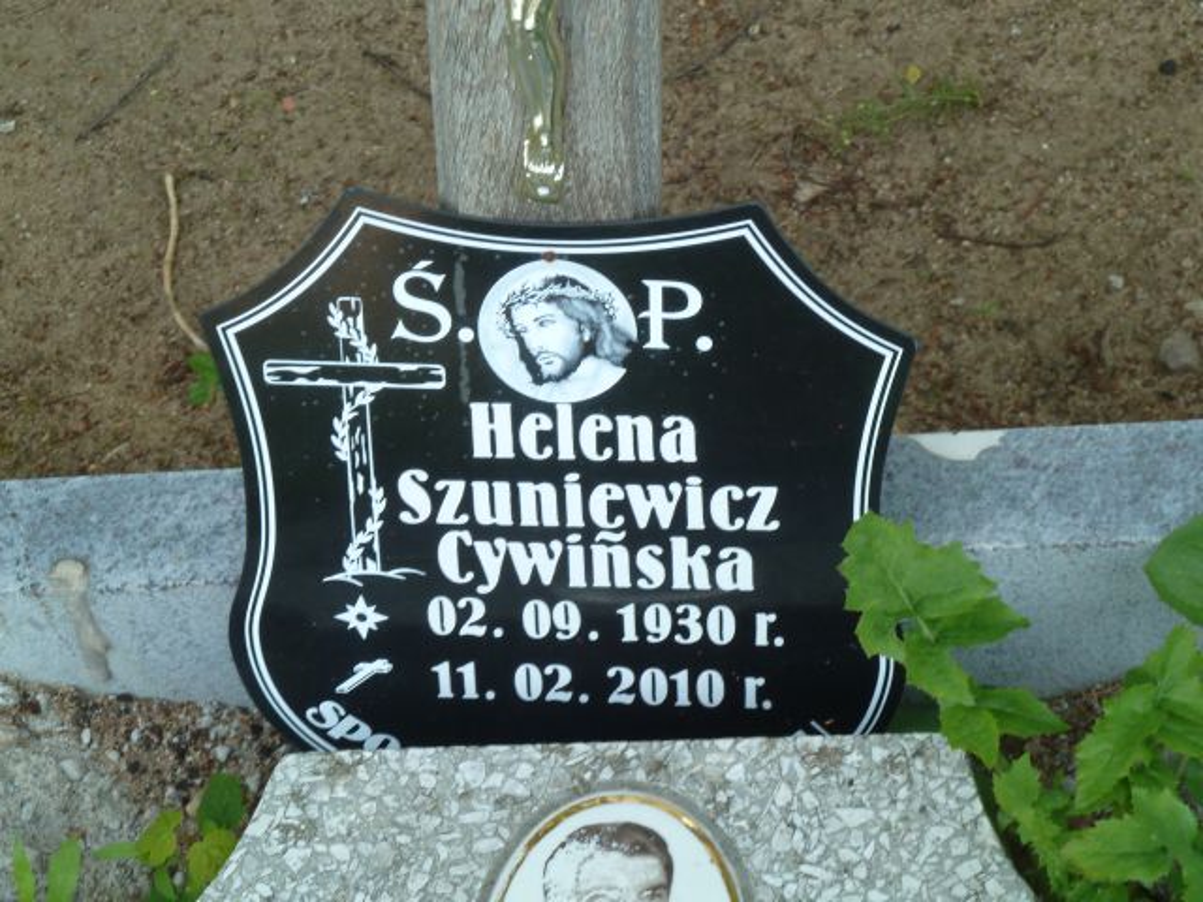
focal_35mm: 96
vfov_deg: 15.4
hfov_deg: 20.4
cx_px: 602
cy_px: 451
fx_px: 3336
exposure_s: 1/60
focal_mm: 15.8
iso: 80
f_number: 4.3
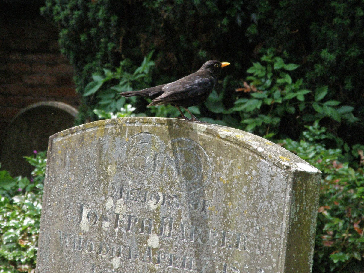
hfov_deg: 7.0
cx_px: 170
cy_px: 124
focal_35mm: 282
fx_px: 2965
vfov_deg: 5.3
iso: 125
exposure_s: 1/250
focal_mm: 42.1
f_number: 5.2
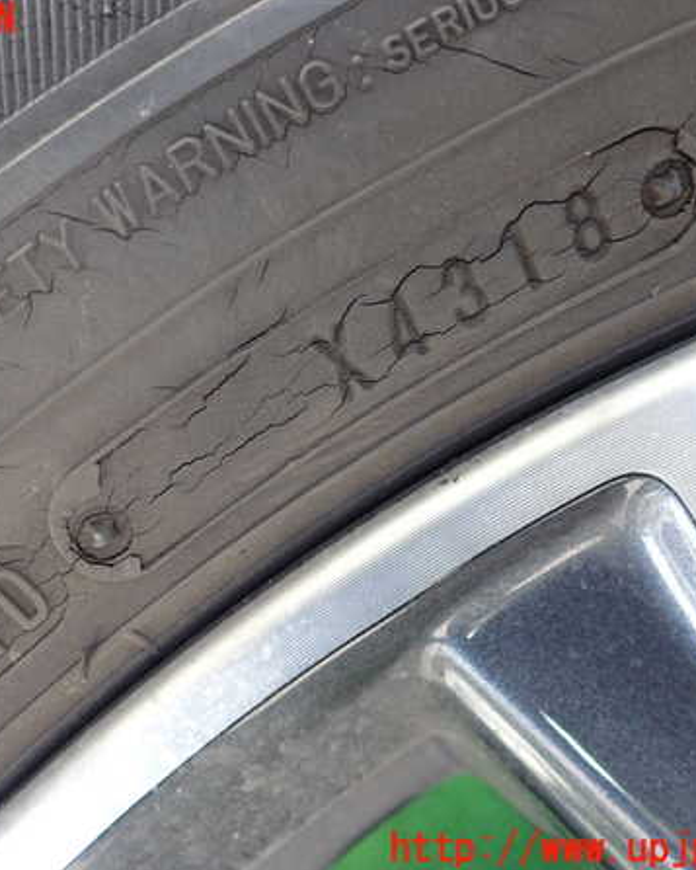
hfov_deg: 35.4
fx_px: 1081
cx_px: 246
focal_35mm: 42
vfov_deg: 43.8
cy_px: 435
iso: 500
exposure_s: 1/125
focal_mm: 5.79
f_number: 2.4
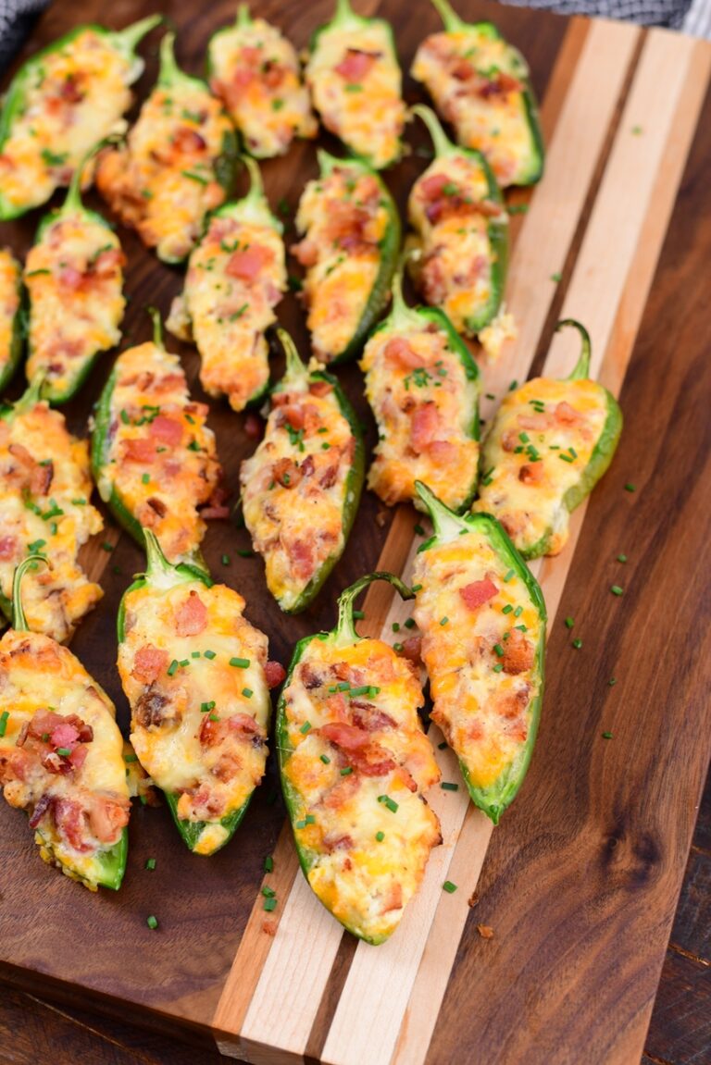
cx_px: 356
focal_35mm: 50
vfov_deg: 39.6
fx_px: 1480
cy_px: 532
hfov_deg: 27.0
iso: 640
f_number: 5
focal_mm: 50
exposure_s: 1/100
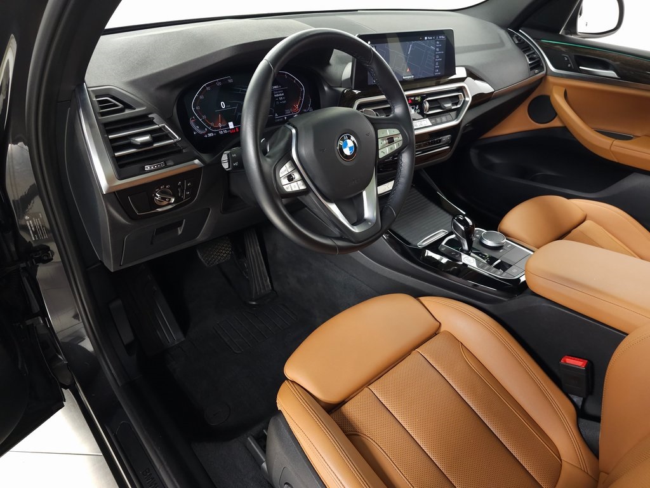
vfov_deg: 58.9
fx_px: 432
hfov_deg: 73.9
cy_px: 244
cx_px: 325
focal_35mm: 23
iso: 250
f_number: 1.7
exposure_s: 1/60
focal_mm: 6.3
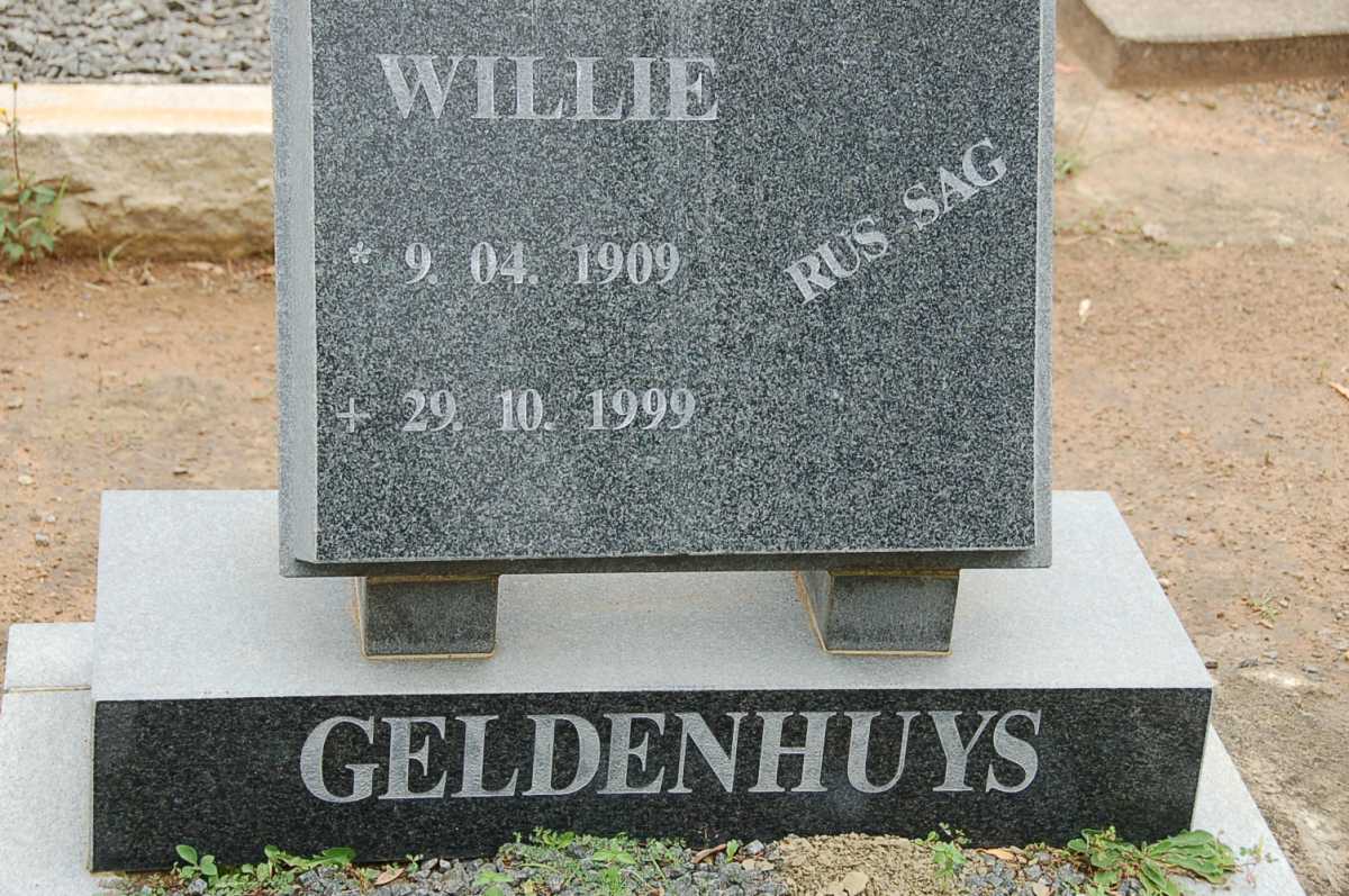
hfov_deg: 24.6
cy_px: 448
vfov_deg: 16.5
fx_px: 3088
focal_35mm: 82
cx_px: 674
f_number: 6.7
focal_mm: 55
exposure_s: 1/180
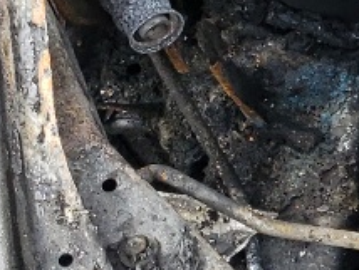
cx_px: 1132
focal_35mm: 194
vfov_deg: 7.6
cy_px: -74
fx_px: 2014
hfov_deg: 8.3
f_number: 1.5
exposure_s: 1/500
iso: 50
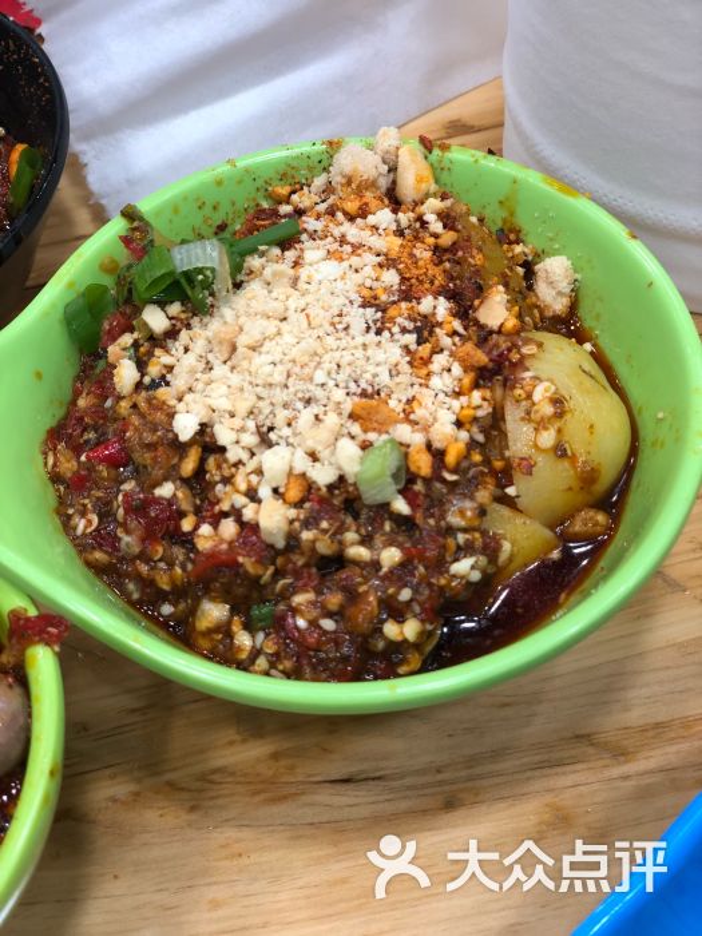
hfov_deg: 28.0
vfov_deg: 36.8
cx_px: 351
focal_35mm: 52
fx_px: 1406
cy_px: 468
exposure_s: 1/50
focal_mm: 6
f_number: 2.4
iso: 64
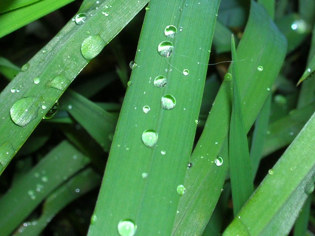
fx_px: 846
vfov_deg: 15.7
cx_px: 173
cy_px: 16
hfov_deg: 21.1
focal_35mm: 93
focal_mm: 7.7
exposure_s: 1/60.1
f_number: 5.4
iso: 50
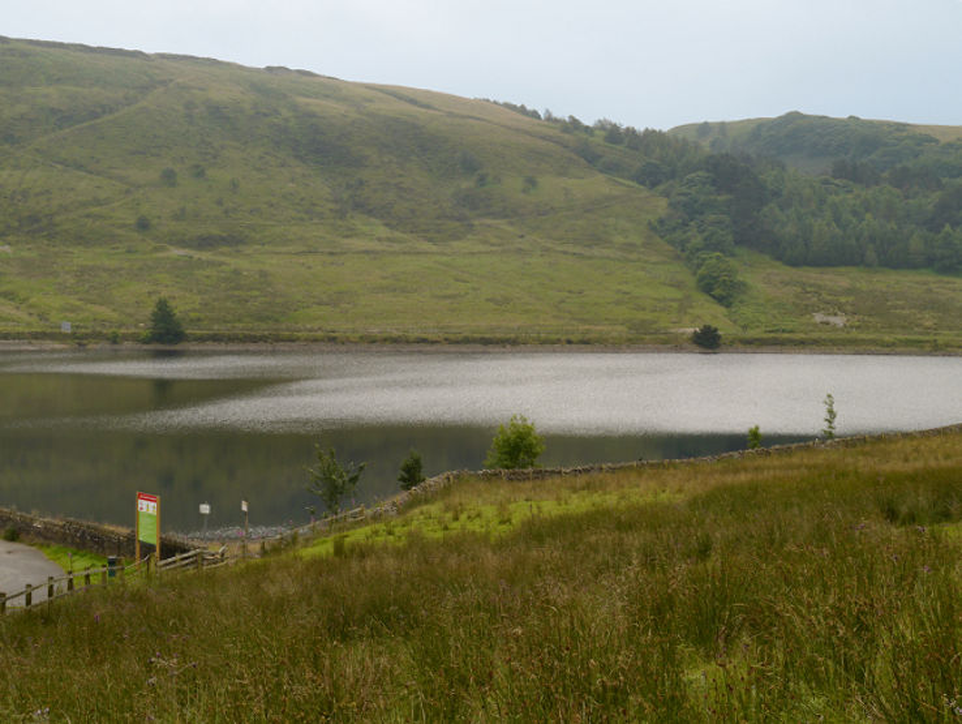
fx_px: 1892
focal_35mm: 68
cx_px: 481
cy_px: 362
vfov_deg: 21.7
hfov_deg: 28.5
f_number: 11
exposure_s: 1/250
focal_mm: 34
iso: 400
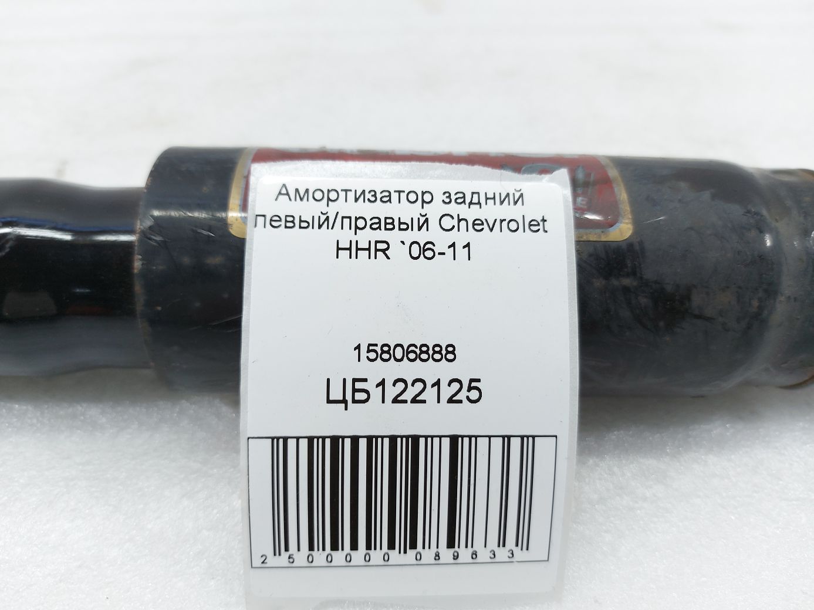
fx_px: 564
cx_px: 407
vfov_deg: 56.8
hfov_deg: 71.6
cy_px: 305
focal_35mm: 24
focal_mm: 5.23
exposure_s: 1/50
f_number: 1.8
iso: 50
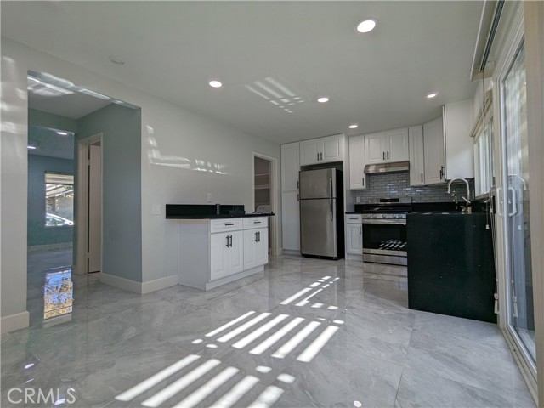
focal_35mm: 16
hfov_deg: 94.5
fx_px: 251
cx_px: 272
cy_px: 204
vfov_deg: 78.1
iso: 65
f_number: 2.2
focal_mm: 2.35
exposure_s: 1/406
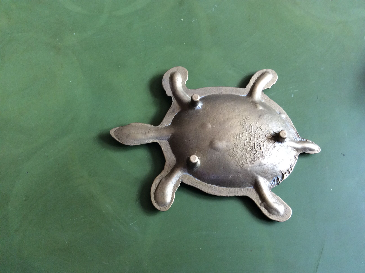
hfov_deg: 56.9
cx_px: 182
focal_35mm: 32
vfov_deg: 44.1
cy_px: 136
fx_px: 337
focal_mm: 3.3
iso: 80
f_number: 2.4
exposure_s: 1/25
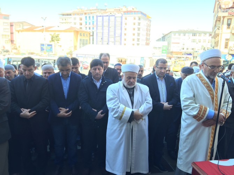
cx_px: 117
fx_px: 196
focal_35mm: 29
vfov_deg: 48.2
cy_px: 88
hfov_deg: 61.7
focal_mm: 4.15
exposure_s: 1/112
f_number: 2.2
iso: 32
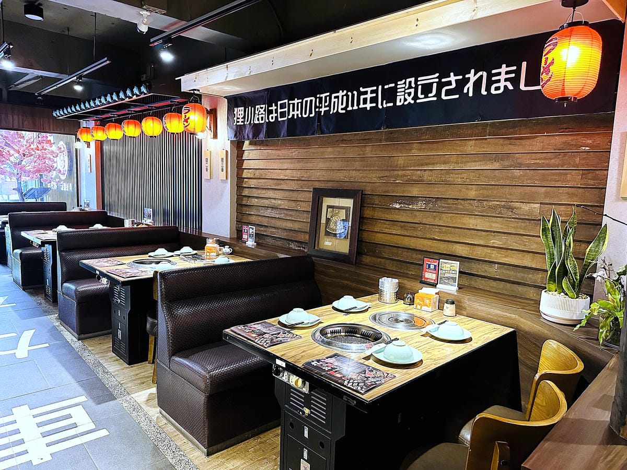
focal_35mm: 24
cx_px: 314
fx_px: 435
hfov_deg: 71.6
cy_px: 235
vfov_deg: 56.8
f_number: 1.78
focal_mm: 6.86
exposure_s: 1/60
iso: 1000
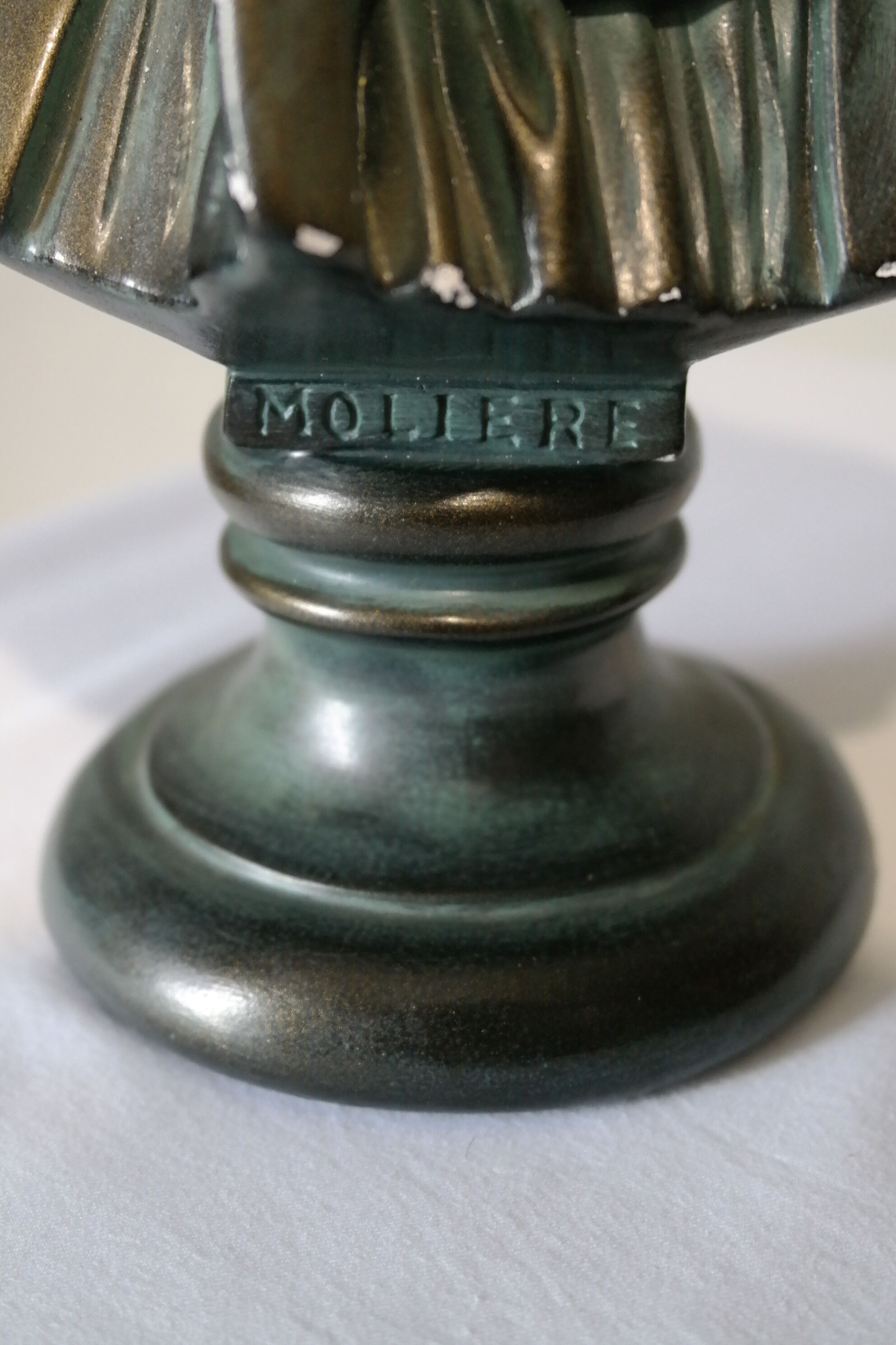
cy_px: 672
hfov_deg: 29.2
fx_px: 1717
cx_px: 448
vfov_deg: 42.7
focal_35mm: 46
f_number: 4.5
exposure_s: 1/50
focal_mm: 30
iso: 1600
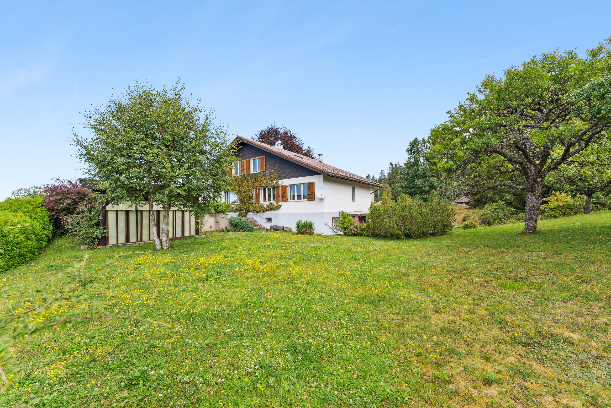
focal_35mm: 14
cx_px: 306
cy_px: 204
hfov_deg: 104.3
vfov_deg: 81.2
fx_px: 238
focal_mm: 14
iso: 200
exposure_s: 1/320
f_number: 7.1
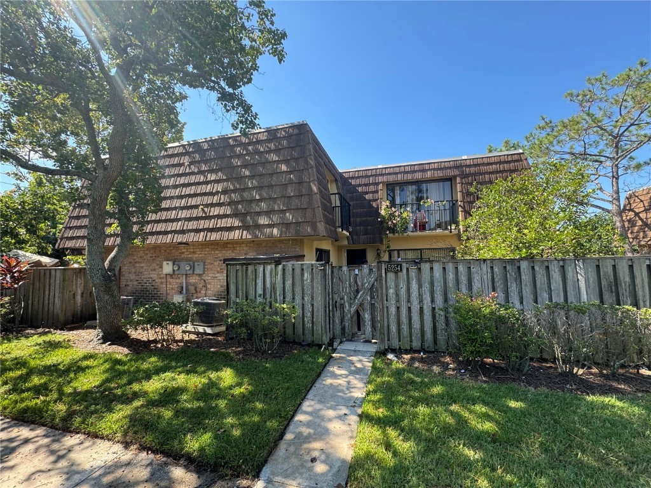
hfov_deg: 102.1
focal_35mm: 14
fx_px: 263
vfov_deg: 85.7
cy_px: 244
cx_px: 326
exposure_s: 1/203
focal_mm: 2.22
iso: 40
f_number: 2.2
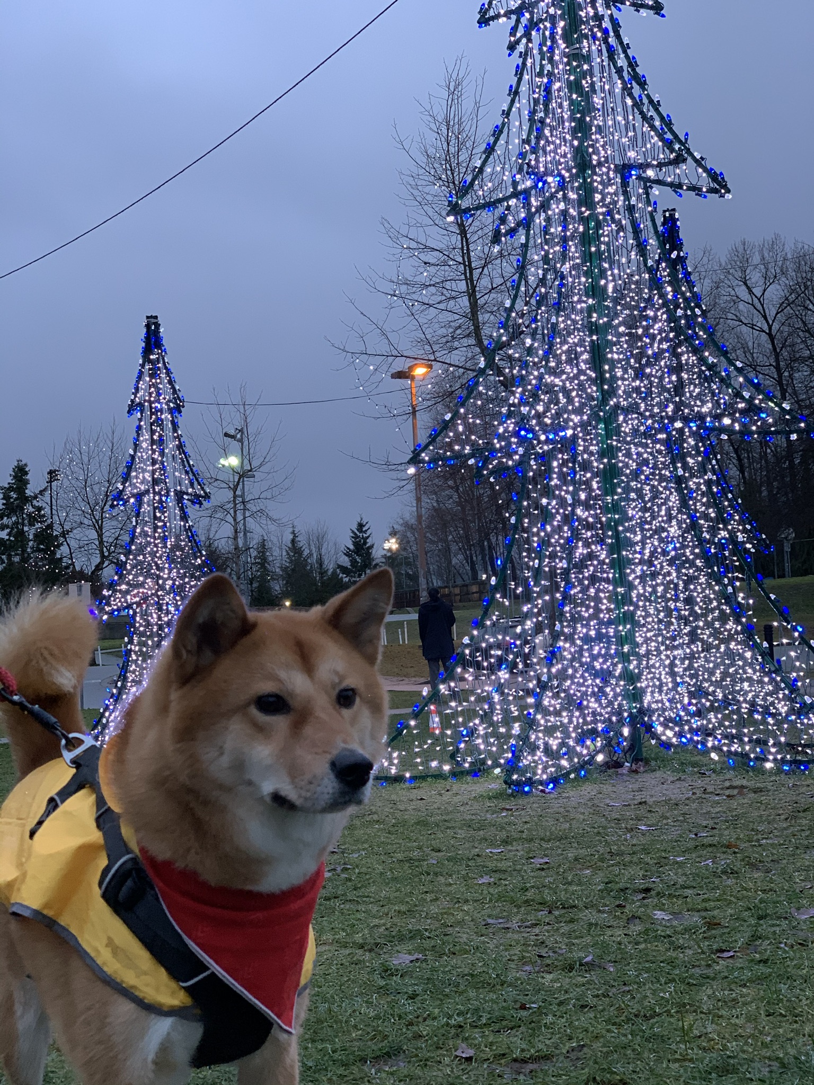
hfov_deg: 28.0
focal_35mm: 52
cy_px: 542
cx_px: 407
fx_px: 1630
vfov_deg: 36.8
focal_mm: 6
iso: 125
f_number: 2.4
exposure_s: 1/60
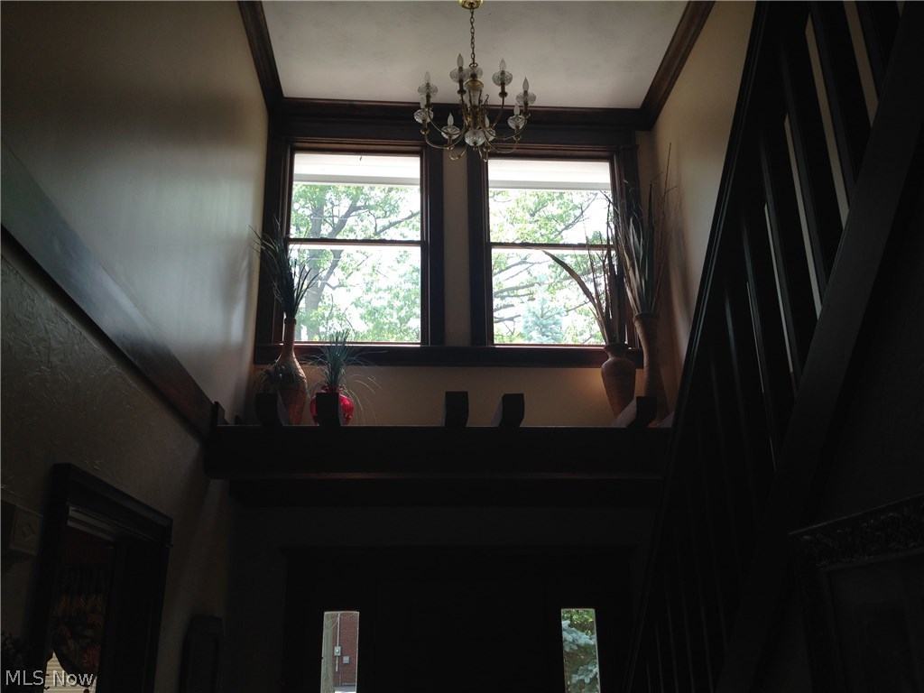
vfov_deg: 42.9
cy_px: 346
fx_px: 881
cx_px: 462
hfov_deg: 55.4
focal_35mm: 33
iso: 50
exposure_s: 1/154
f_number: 2.4
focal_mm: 4.12
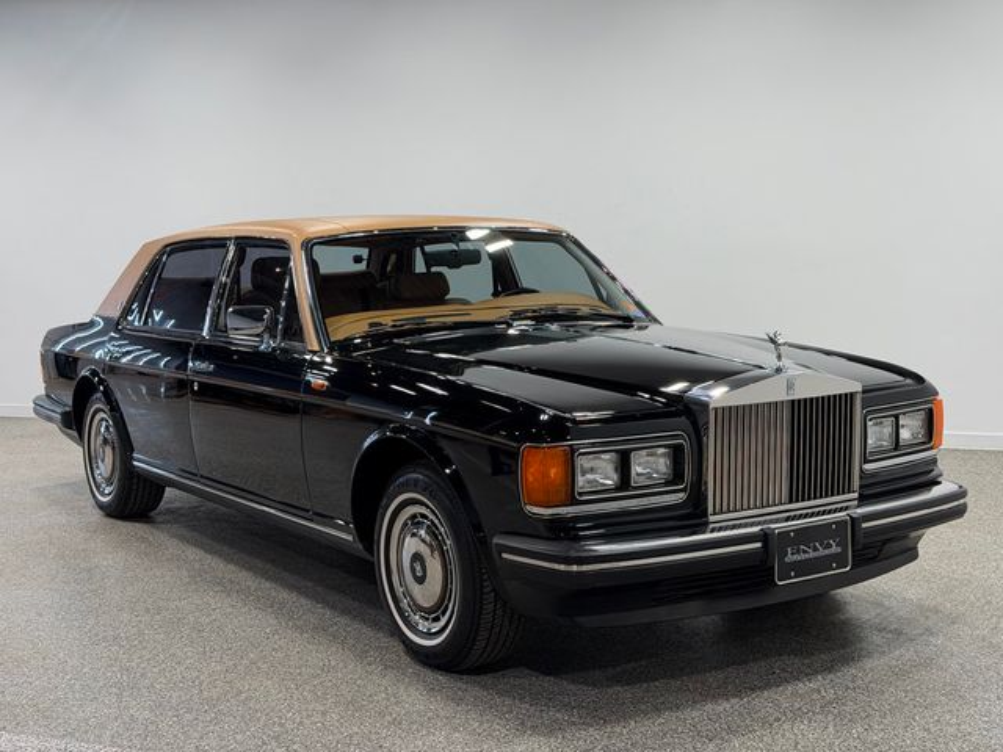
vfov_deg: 30.3
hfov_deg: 39.7
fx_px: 1391
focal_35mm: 48
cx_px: 502
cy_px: 376
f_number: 1.78
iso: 50
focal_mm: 6.76
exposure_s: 1/210
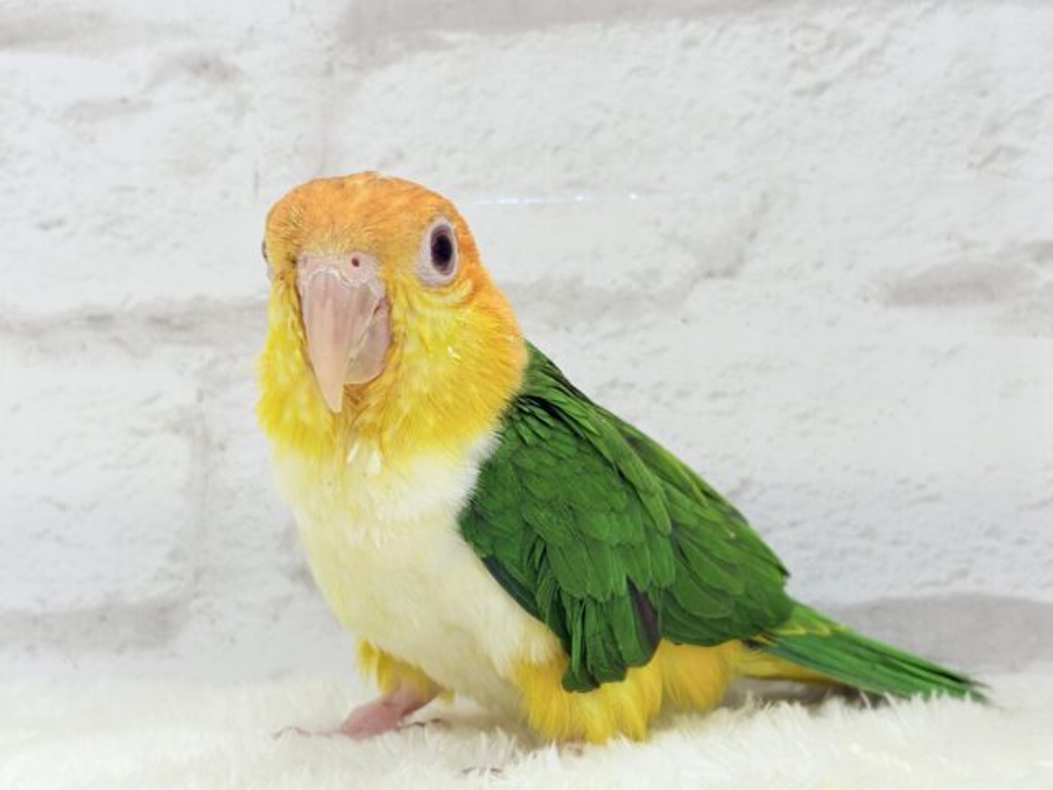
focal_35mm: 52
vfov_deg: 28.0
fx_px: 1582
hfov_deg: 36.8
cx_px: 526
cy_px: 395
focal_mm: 5.96
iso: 40
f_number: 1.6
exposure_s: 1/50
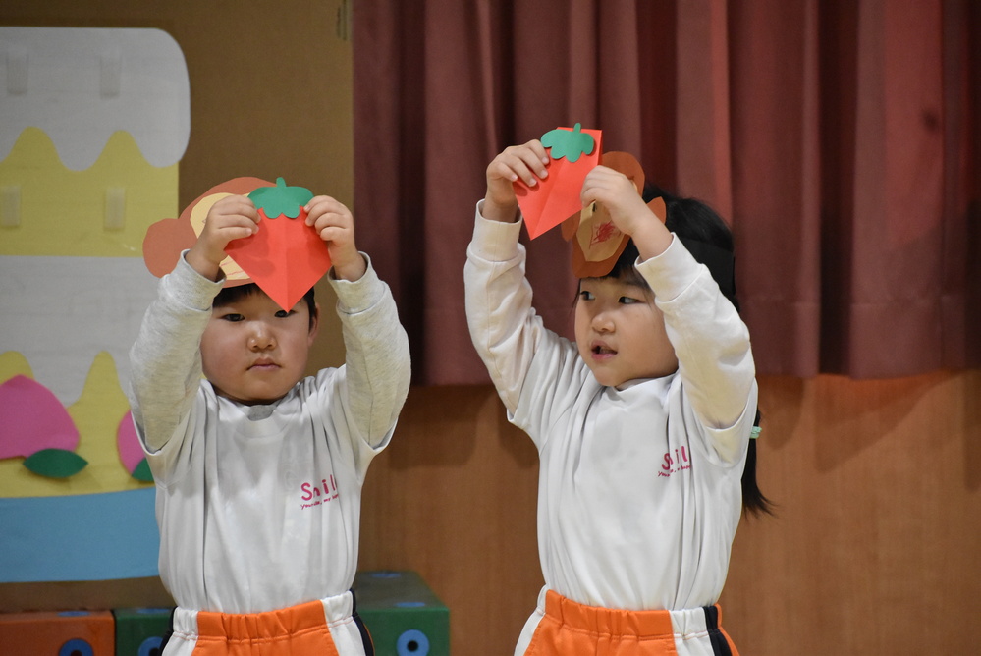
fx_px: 6955
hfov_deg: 8.1
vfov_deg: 5.4
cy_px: 328
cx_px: 490
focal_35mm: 255
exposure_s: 1/250
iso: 4000
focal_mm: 170
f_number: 5
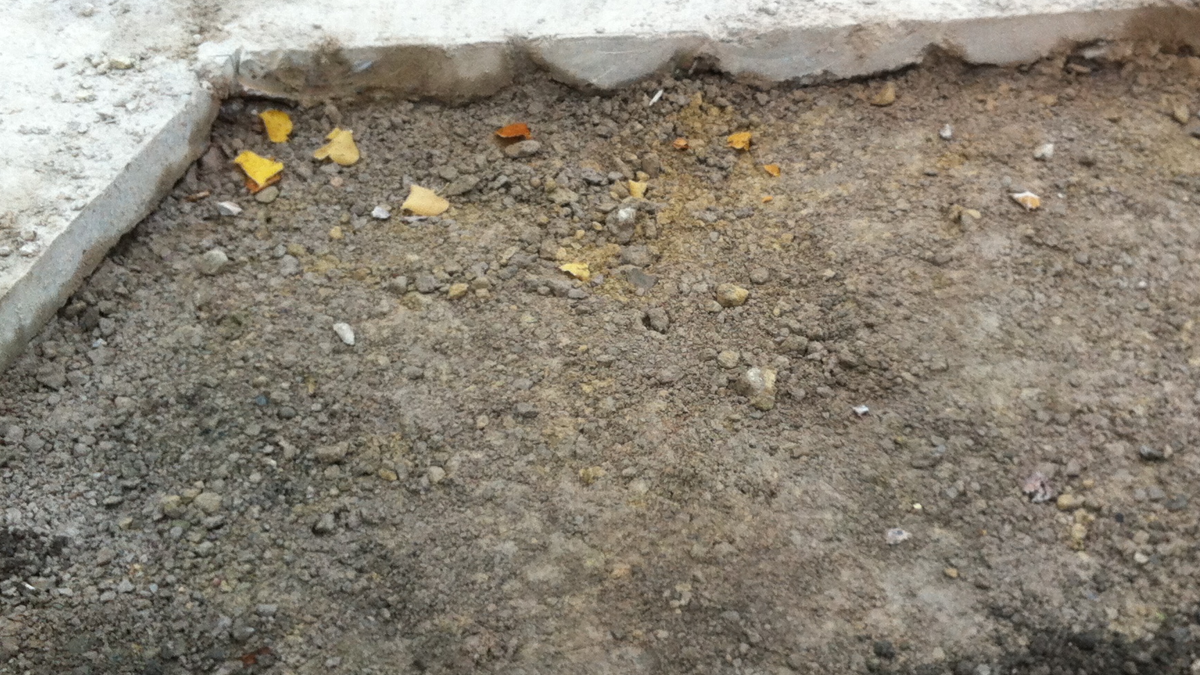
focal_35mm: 57
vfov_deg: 21.1
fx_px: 1814
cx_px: 737
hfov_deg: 36.4
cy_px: 386
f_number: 2.8
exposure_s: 1/387
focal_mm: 3.85
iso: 80
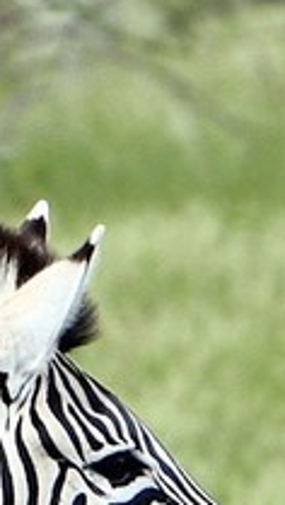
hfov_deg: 0.5
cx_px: -1324
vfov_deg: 1.0
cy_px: 732
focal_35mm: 2241
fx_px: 30023
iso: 400
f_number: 6.3
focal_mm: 280
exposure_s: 1/1000
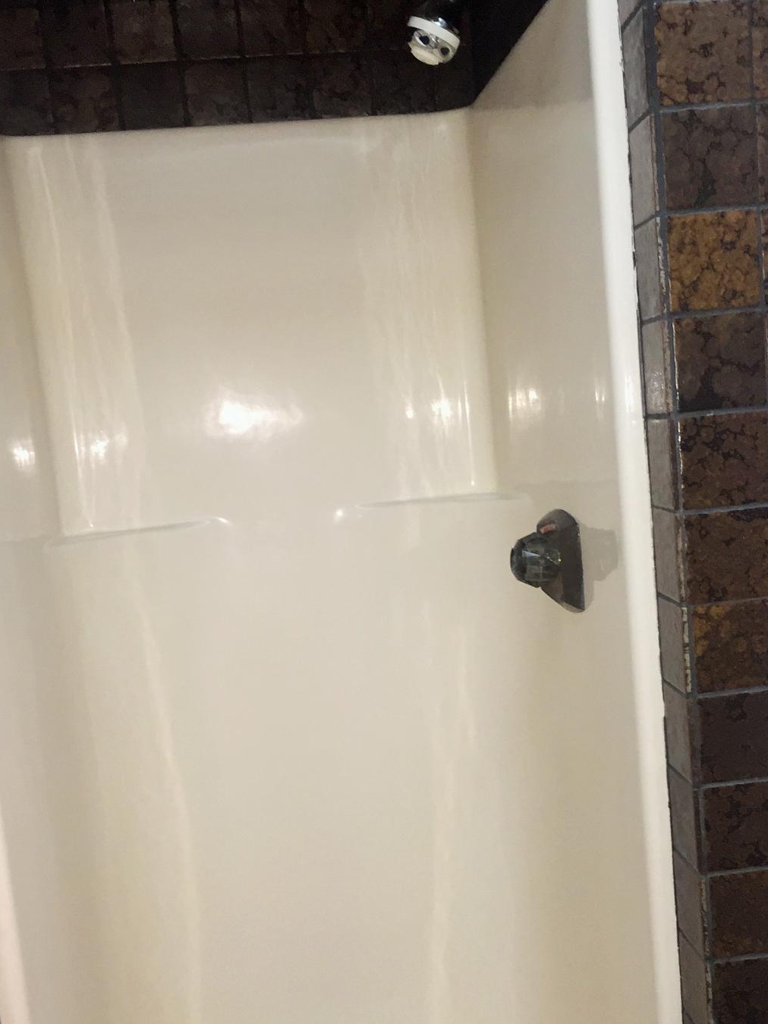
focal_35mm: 43
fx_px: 1272
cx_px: 417
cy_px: 622
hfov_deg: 33.6
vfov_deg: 43.6
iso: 100
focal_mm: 4.15
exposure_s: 1/30
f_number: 2.2
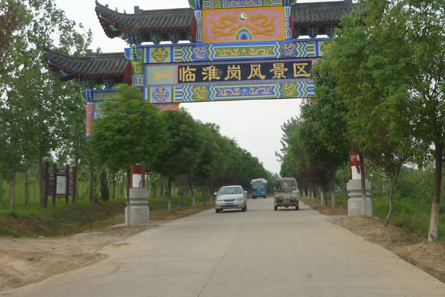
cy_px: 53
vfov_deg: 25.9
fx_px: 630
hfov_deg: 38.7
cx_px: 269
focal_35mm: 51
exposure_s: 1/800
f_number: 2.8
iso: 100
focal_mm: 5.5
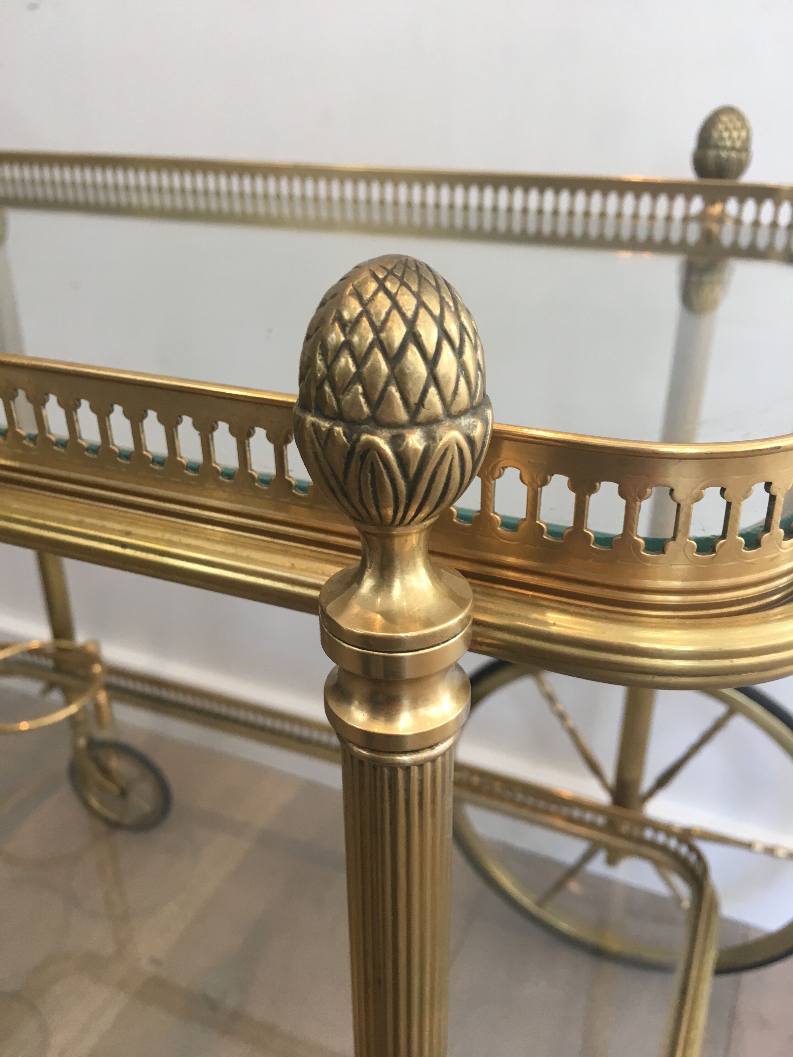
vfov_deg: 61.7
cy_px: 528
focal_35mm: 29
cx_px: 396
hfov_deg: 48.2
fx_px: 886
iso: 32
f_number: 2.2
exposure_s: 1/33
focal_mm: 4.15
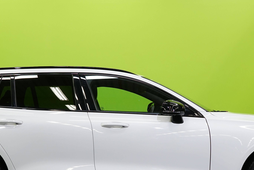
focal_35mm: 69
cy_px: 120
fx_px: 487
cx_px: 108
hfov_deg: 29.2
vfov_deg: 19.6
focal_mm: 31
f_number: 6.3
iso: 500
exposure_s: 1/30
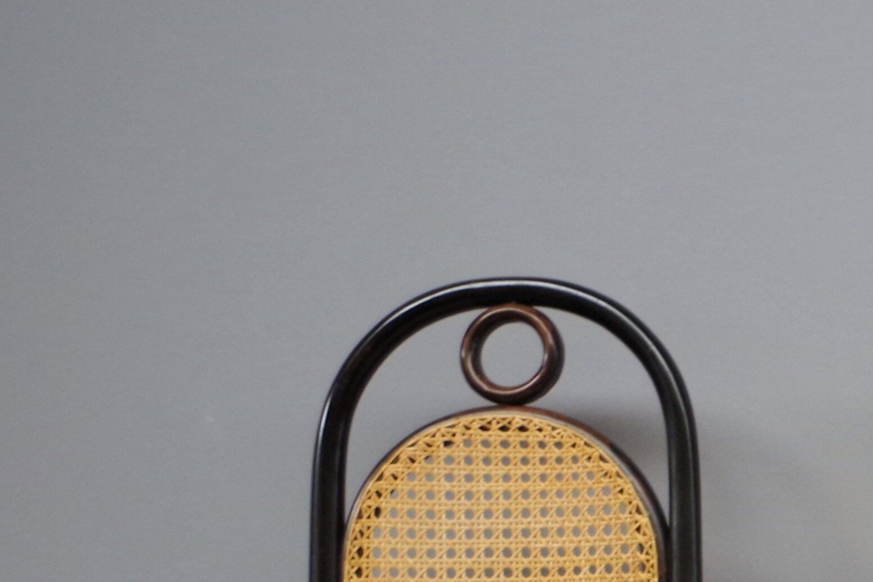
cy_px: 926
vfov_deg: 11.6
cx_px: 1513
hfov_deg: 15.9
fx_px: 2715
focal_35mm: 112
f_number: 4
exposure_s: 1/60
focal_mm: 20
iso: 800
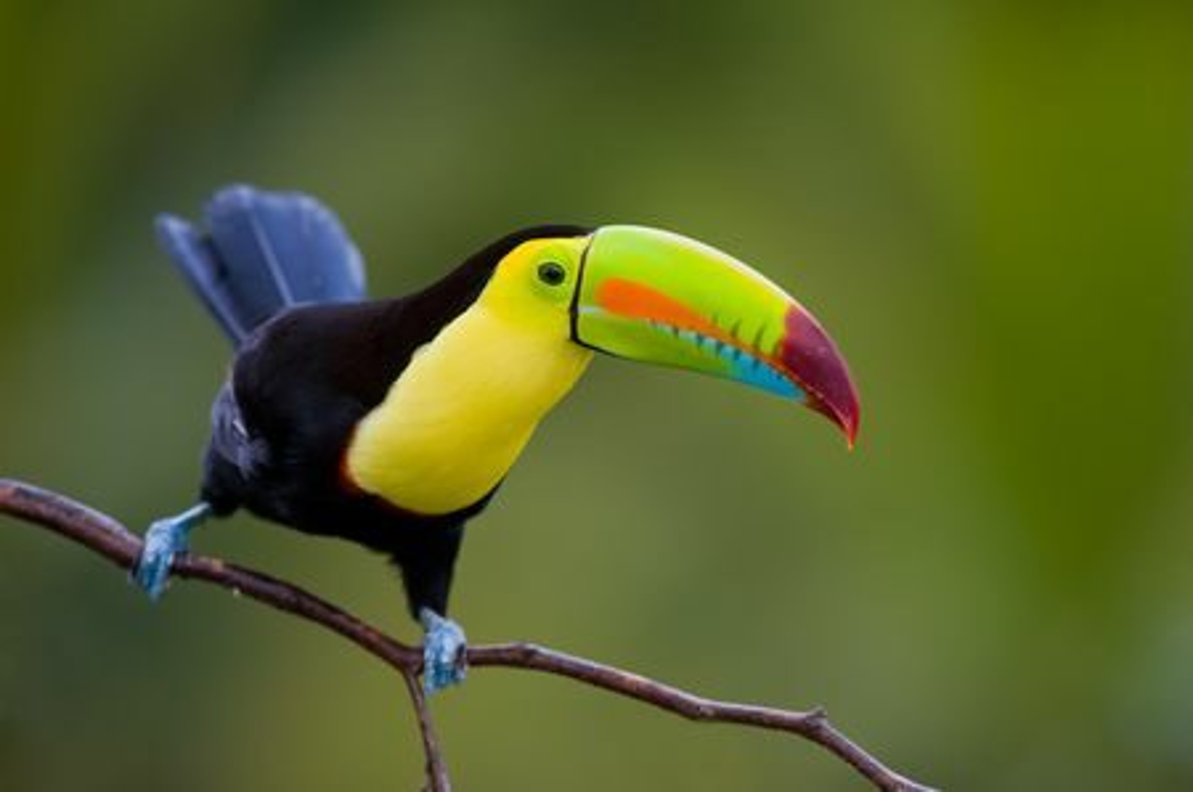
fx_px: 23172
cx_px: 596
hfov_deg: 2.9
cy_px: 396
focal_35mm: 700
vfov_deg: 2.0
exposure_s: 1/200
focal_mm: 700
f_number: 6.3
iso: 800
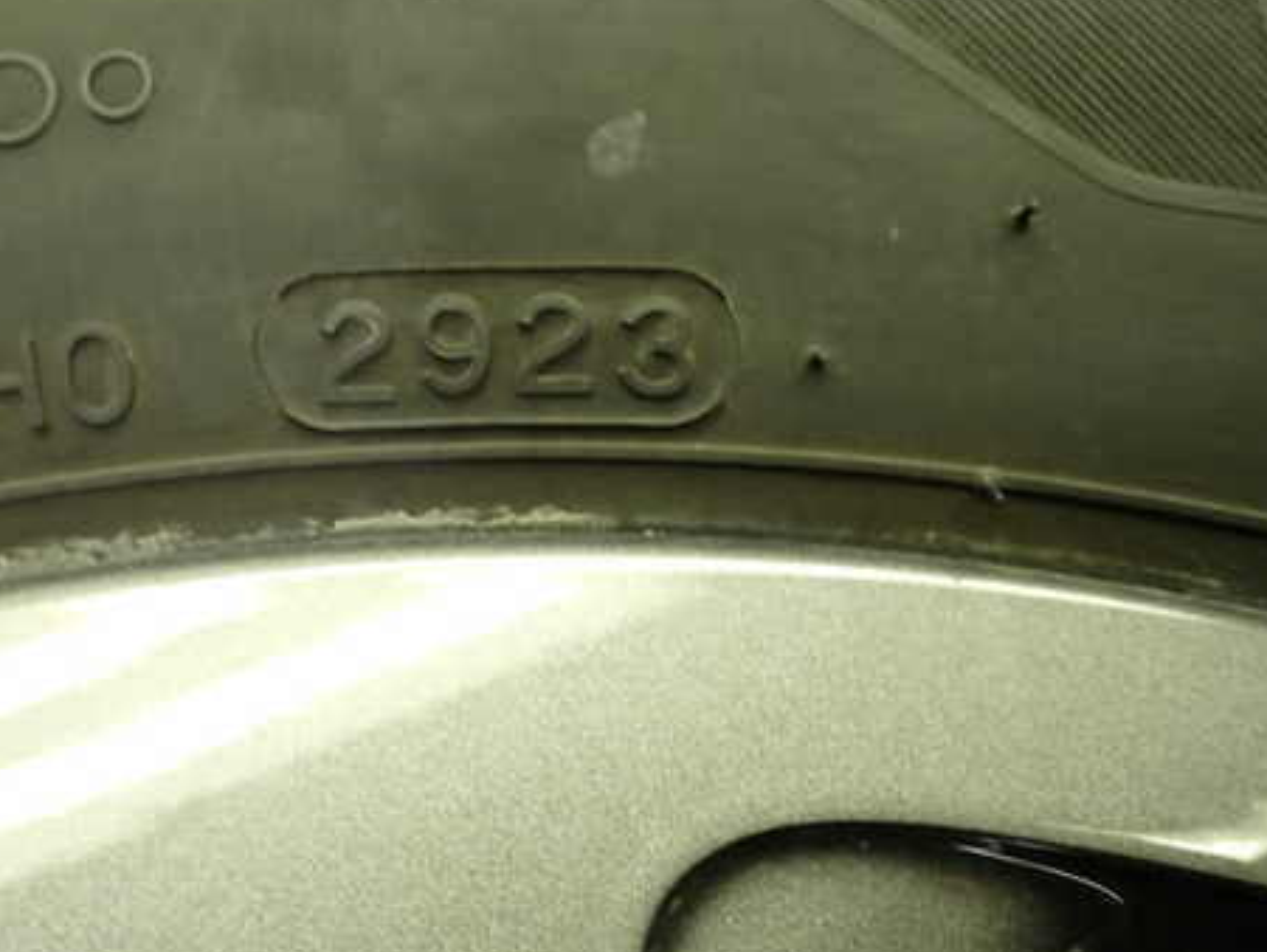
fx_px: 1465
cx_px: 481
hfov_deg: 46.4
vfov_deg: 35.9
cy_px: 411
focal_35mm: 40
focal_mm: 5.4
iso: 200
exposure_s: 1/40
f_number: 2.3
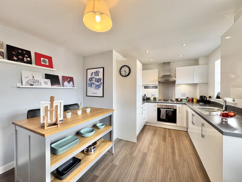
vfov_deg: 85.7
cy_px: 91
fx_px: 98
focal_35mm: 14
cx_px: 121
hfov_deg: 102.1
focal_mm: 2.22
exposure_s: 1/100
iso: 160
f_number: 2.2
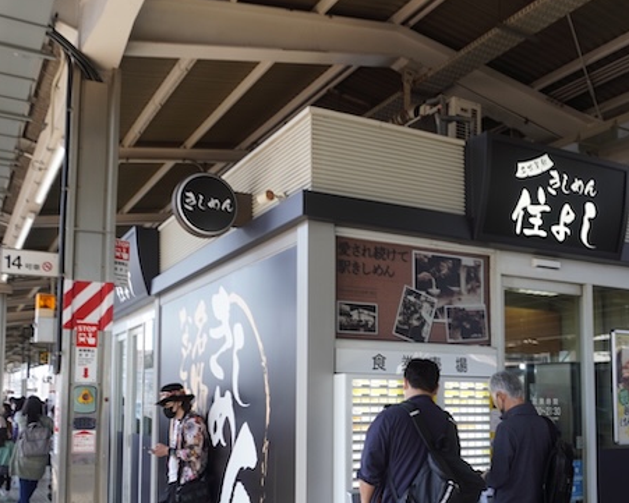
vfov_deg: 36.9
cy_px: 343
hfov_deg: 45.4
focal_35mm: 40
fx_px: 745
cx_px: 397
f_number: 5
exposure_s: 1/60
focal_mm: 16
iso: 100
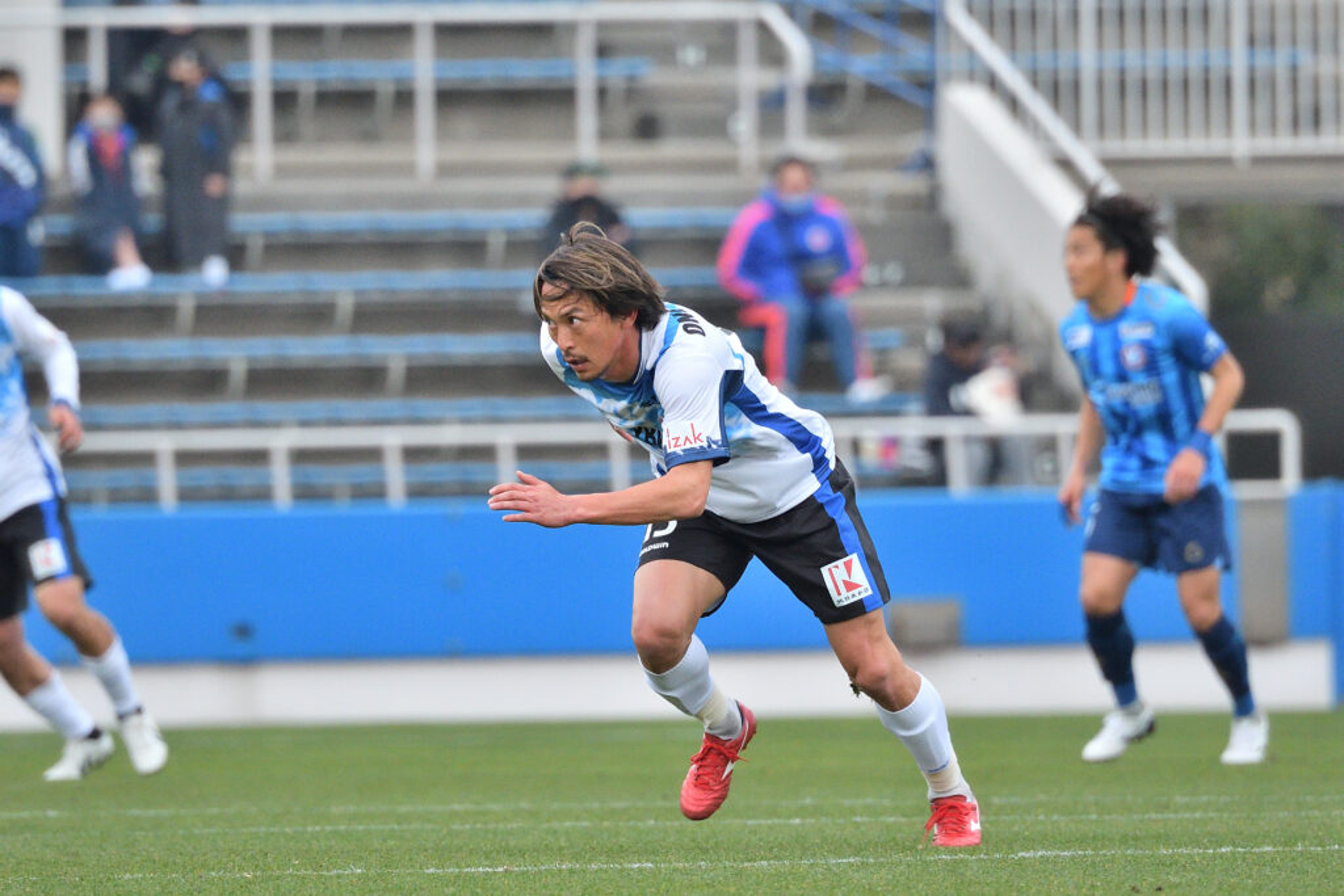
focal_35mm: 800
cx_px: 672
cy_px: 448
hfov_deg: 2.6
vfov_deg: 1.7
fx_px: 29869
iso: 1250
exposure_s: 1/1250
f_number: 5.6
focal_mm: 400
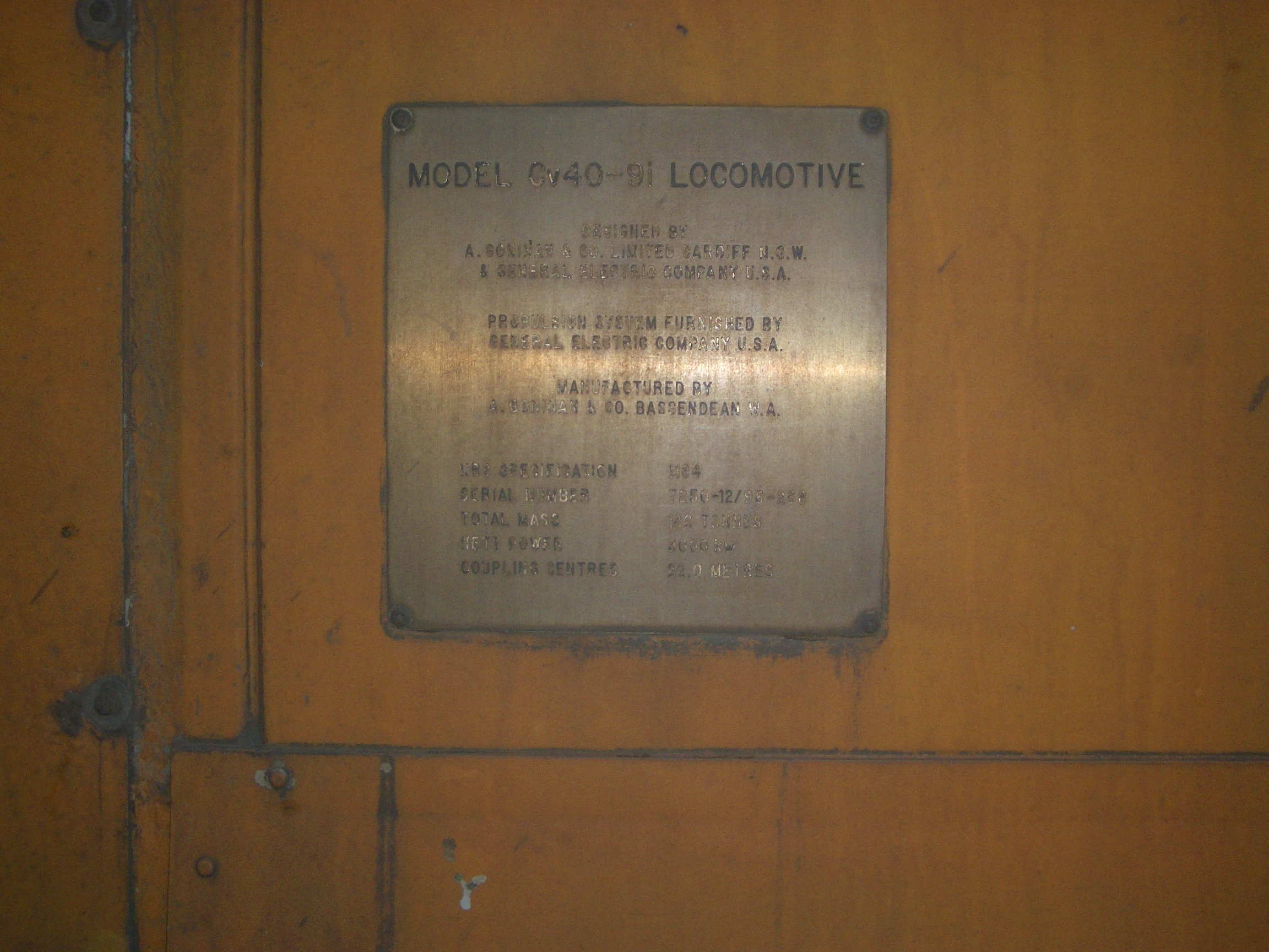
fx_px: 1503
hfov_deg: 45.8
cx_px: 634
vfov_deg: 35.1
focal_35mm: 41
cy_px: 476
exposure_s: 1/60
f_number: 2.8
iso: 100
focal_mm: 6.8
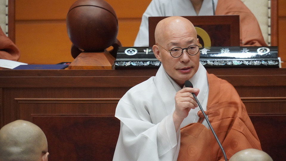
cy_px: 84
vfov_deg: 3.9
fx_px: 2389
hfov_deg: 6.9
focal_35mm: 315
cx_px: 143
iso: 6400
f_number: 6.3
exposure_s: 1/80
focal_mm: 200
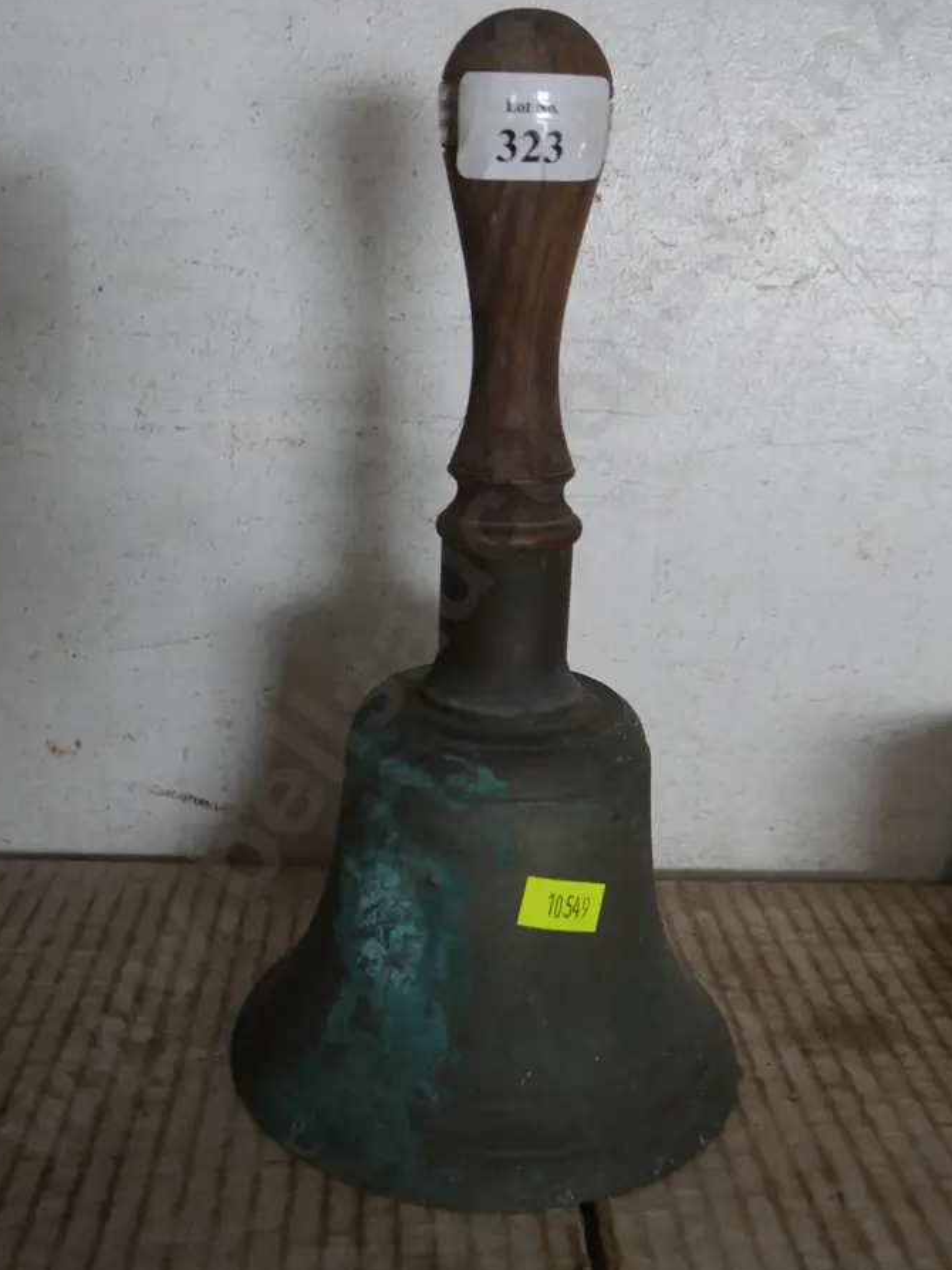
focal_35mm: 39
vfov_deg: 47.8
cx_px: 458
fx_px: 1430
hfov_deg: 36.8
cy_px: 573
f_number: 4
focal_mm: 17
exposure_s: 1/60
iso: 640
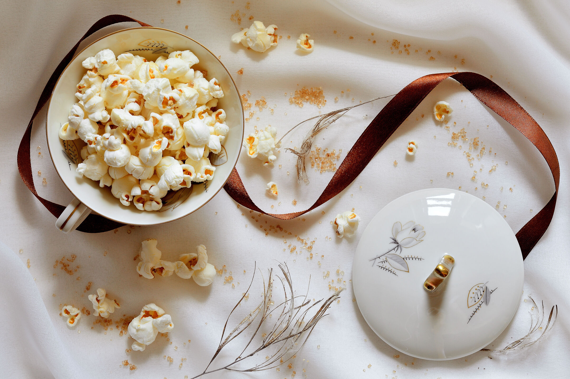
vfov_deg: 11.7
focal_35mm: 117
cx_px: 285
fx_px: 1851
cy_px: 190
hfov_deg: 17.5
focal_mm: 78
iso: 100
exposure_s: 1
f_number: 16
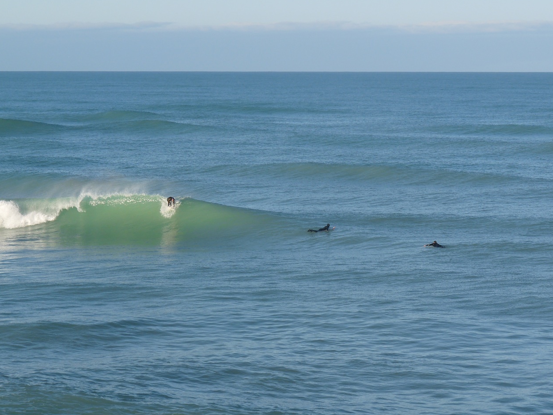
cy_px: 209
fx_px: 2189
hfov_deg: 14.4
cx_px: 280
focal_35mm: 137
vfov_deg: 10.8
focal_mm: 23.7
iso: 100
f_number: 5.6
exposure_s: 1/400
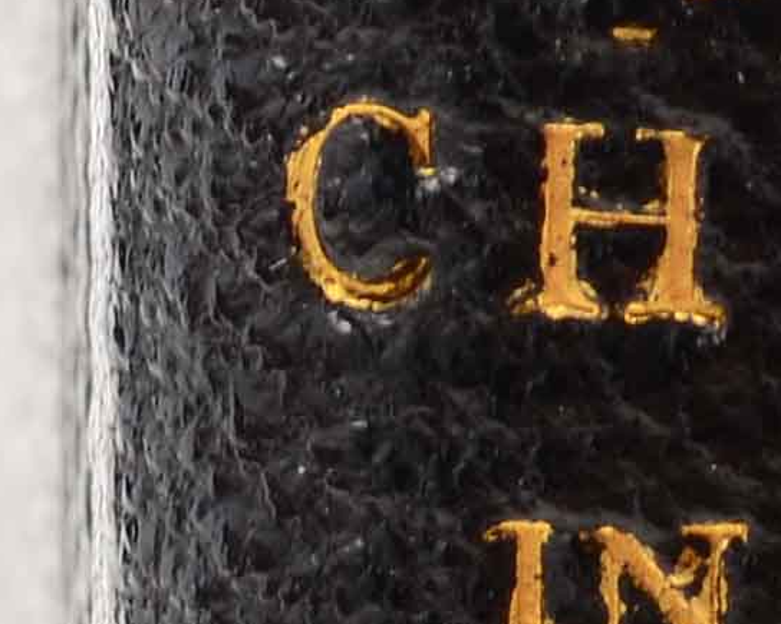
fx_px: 16183
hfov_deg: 2.8
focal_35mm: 700
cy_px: -284
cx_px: 1038
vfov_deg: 2.2
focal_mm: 55
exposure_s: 1/160
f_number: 18
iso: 100
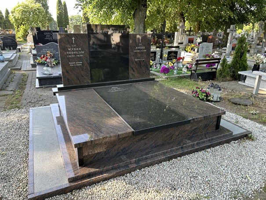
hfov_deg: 67.3
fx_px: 200
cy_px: 100
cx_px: 133
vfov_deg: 53.1
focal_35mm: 26
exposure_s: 1/138
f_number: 1.5
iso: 32
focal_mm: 5.7
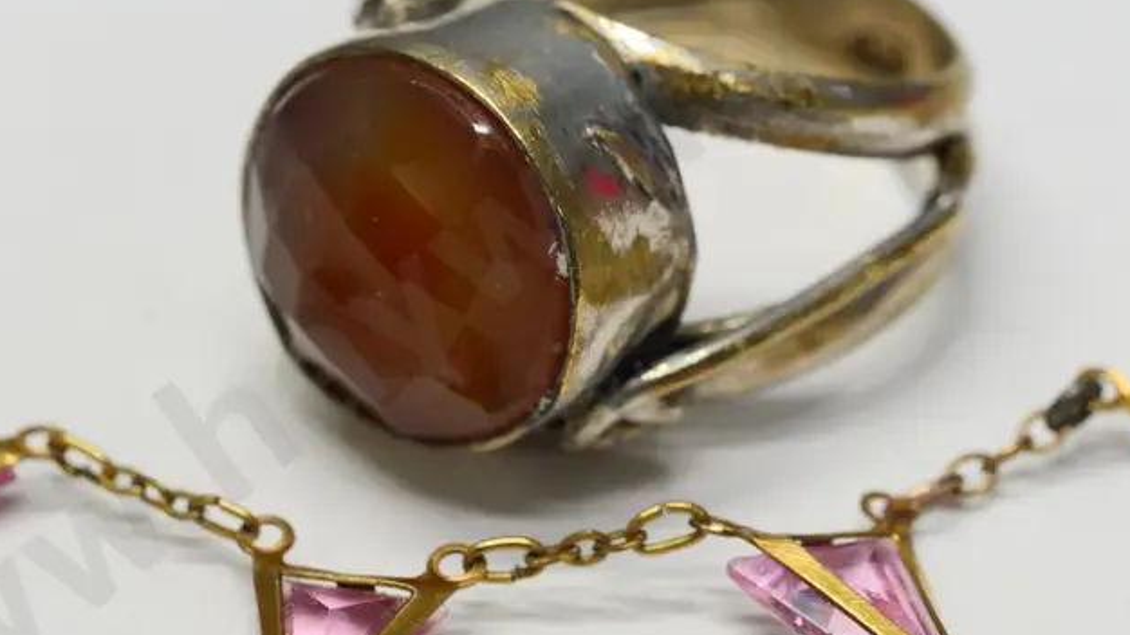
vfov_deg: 5.7
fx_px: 6412
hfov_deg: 10.1
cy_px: 215
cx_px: 540
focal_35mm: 214
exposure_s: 1/125
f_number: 5
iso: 1600
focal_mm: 60
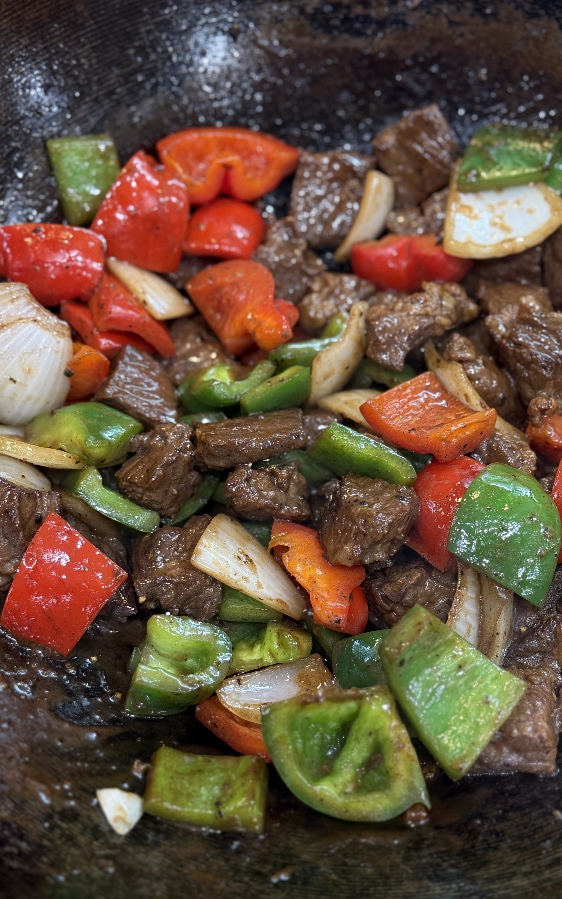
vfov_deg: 39.6
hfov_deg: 25.3
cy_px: 449
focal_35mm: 51
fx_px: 1250
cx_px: 309
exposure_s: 1/60
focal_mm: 6.76
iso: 200
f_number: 1.78
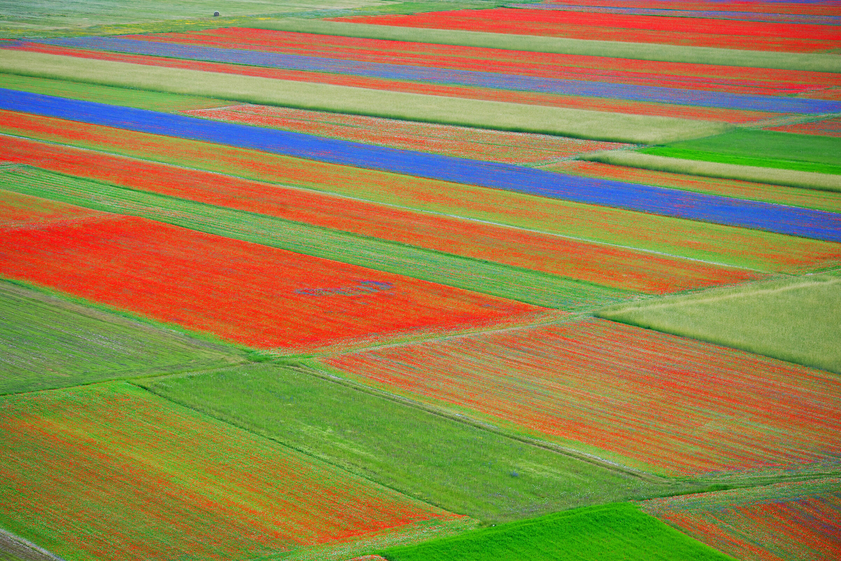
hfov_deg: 13.7
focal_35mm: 150
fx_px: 3505
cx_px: 420
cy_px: 280
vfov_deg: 9.2
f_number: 6.3
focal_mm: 150
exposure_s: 1/500
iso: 640
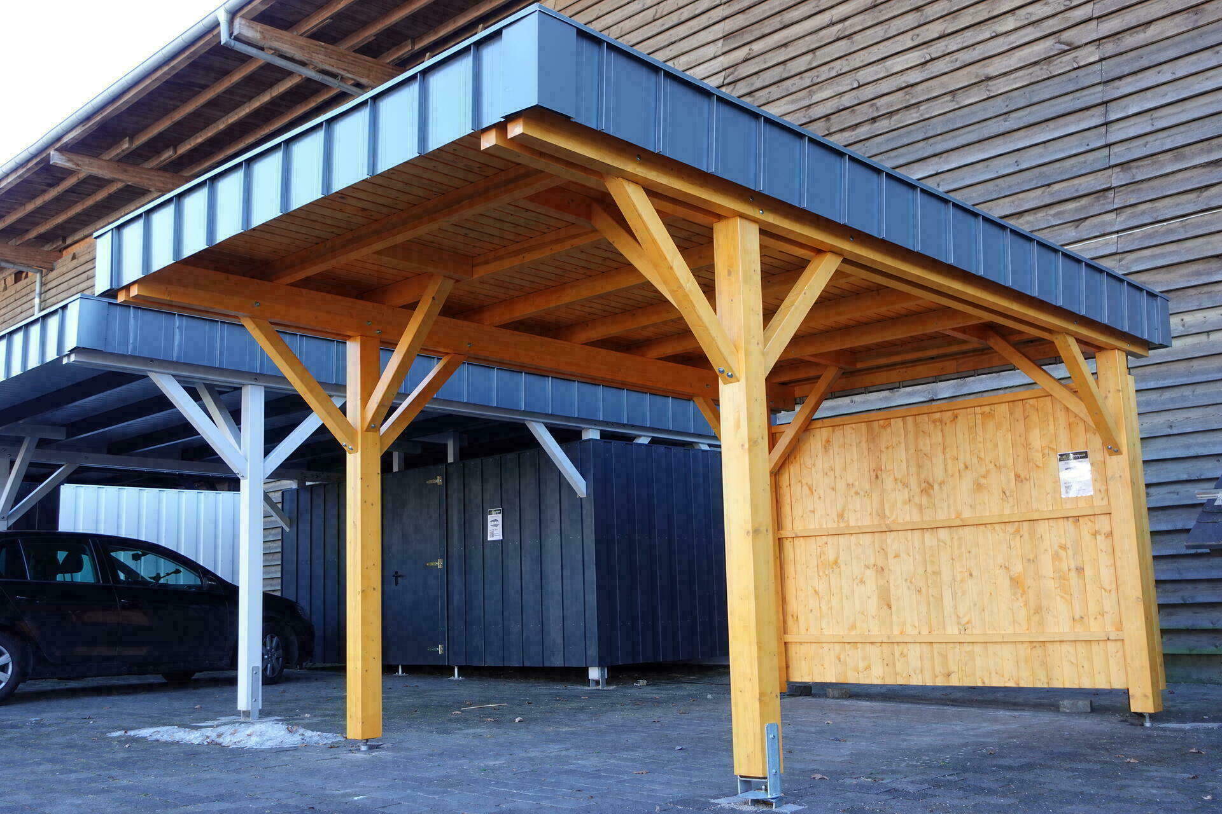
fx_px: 1188
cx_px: 611
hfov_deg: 54.4
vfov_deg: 37.9
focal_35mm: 35
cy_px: 407
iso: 125
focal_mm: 13.4
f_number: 2.8
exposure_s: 1/80
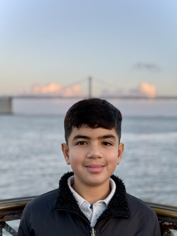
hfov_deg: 30.3
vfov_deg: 39.7
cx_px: 88
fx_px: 327
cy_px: 118
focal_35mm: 48
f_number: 1.78
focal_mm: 6.76
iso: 80
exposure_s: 1/297
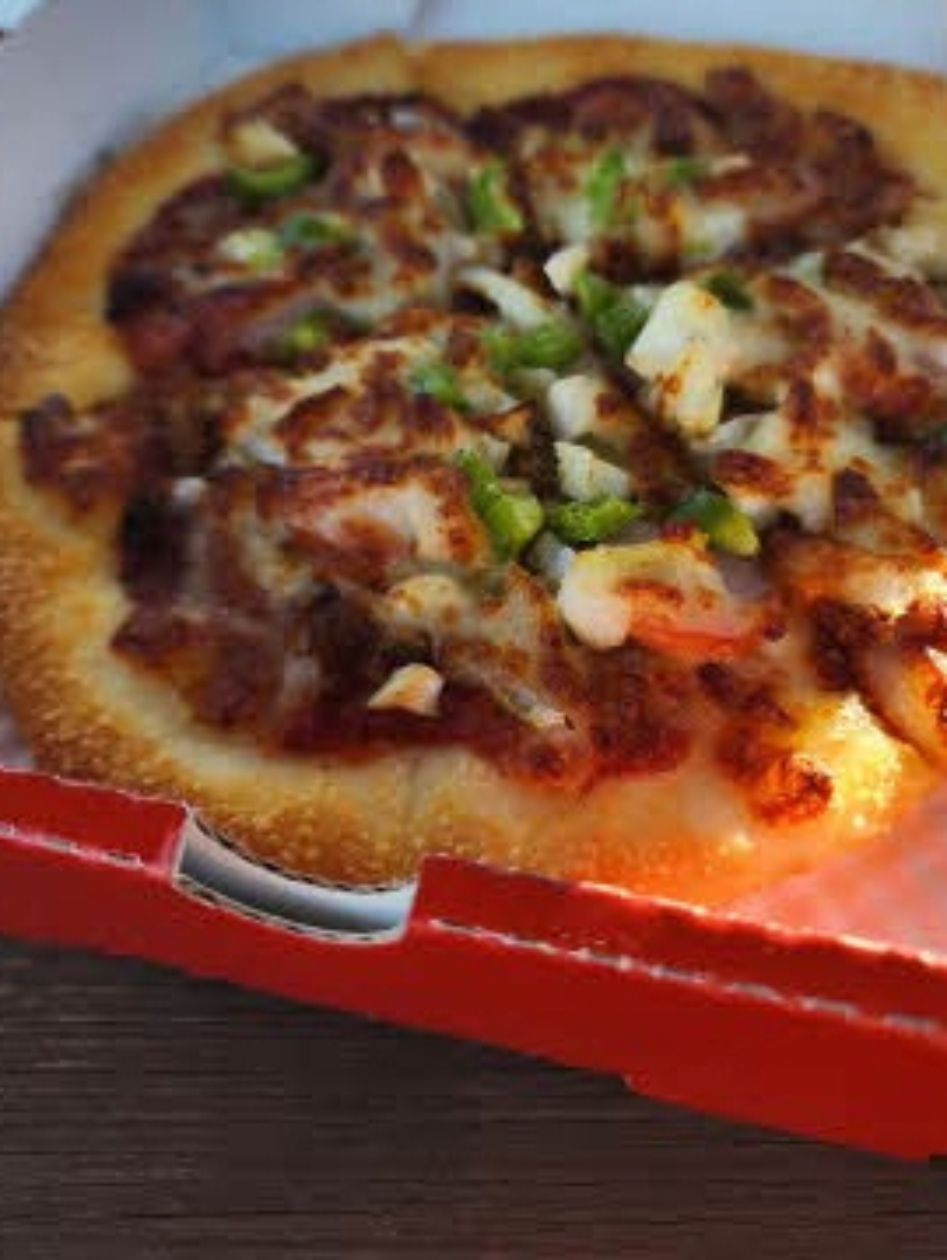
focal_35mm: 32
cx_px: 552
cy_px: 512
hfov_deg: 44.1
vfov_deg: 56.4
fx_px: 1165
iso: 32
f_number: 1.8
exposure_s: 1/180
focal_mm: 6.4
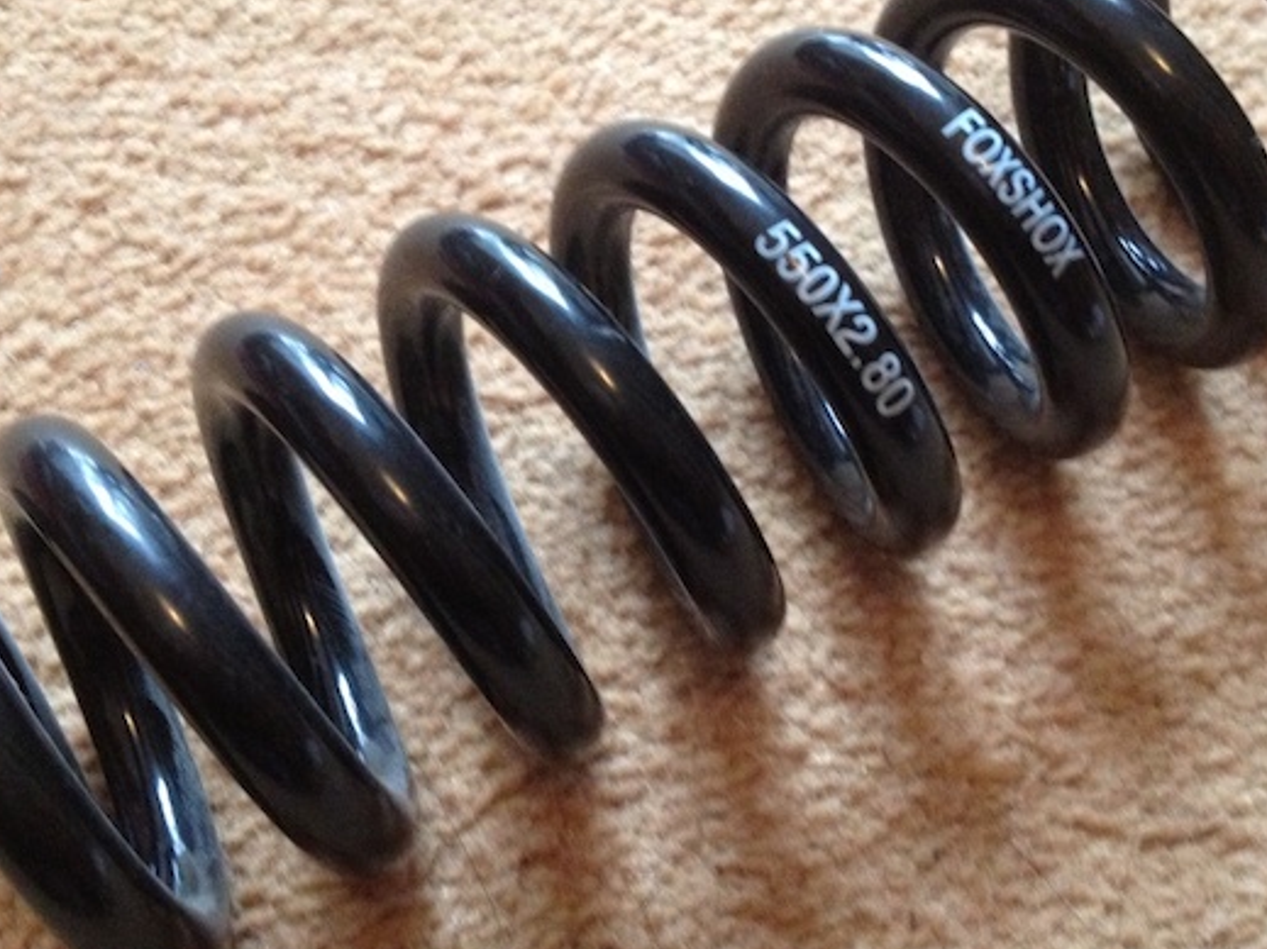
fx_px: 1976
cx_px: 666
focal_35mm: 54
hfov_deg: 35.5
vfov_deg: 27.0
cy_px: 429
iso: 400
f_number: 2.4
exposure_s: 1/17
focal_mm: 4.28
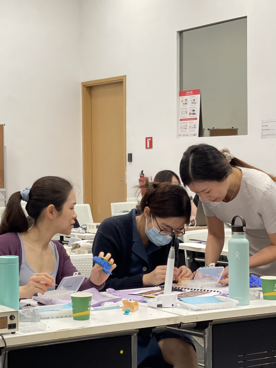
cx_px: 118
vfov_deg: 23.3
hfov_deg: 17.6
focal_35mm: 84
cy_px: 175
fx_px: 893
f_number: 2.2
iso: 250
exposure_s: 1/35
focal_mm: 7.5
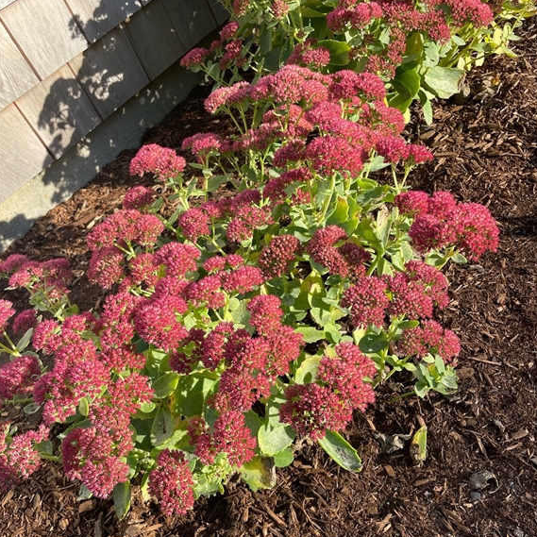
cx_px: 269
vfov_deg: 52.5
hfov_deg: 52.5
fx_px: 544
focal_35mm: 31
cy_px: 277
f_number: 1.6
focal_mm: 4.2
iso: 32
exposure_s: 1/535
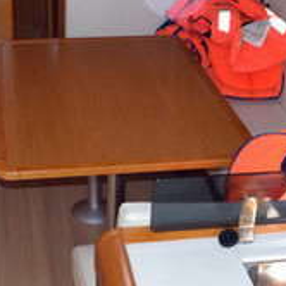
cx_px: 140
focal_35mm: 105
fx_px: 981
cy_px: 147
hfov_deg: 16.6
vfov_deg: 16.6
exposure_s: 1/40
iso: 100
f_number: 3.8
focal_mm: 22
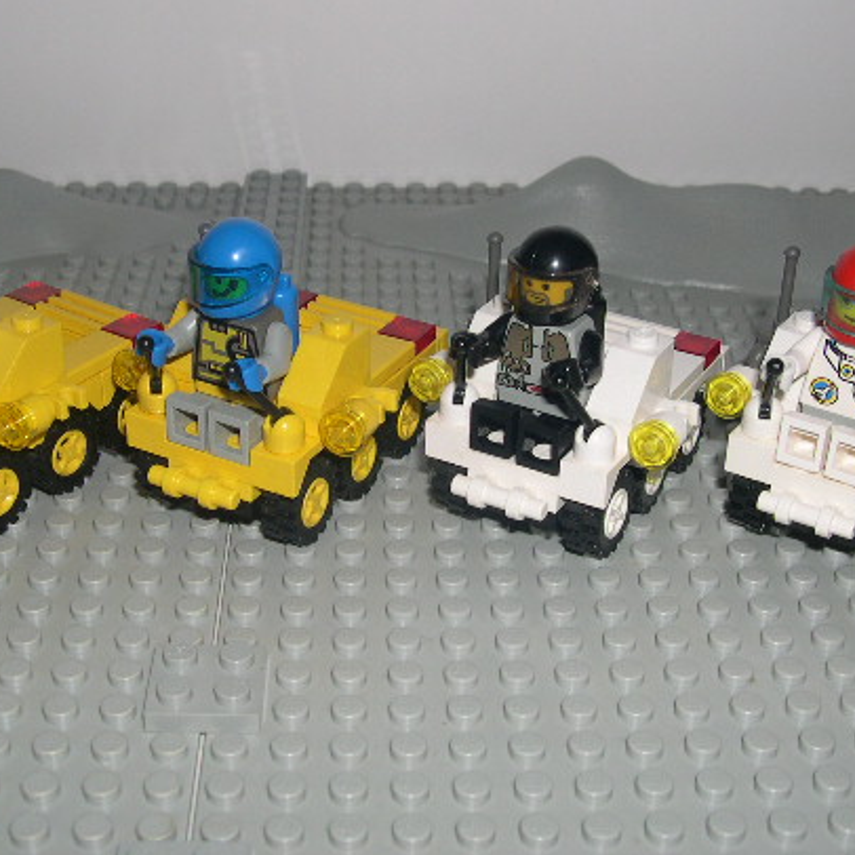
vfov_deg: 32.2
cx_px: 406
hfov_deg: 32.2
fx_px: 1481
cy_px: 369
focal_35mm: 53
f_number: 7.6
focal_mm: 8
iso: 100
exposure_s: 1/60
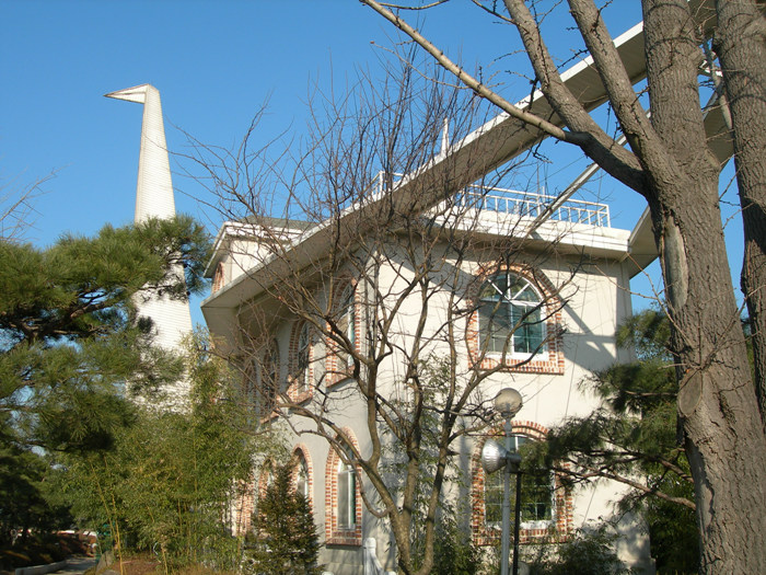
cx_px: 383
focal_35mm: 38
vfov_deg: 37.7
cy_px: 288
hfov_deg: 49.0
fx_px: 841
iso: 50
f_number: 4.8
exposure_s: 1/431
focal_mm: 7.8
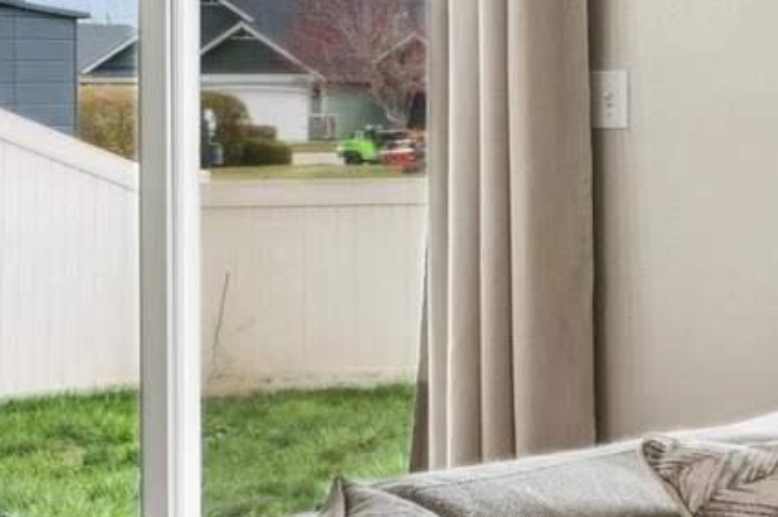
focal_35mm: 119
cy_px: 86
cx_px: 2193
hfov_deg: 11.6
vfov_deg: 11.5
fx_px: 2567
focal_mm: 16.4
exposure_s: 1/8
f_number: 13
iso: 400
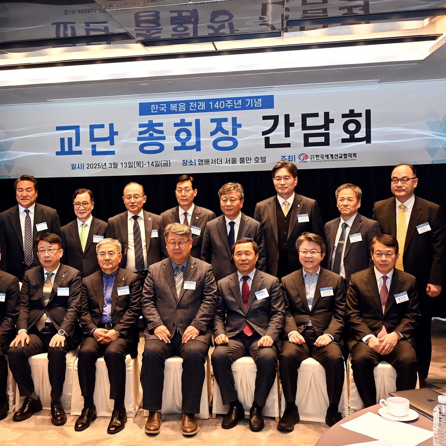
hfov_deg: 38.7
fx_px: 627
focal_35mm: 43
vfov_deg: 39.2
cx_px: 147
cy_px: 220
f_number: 5.6
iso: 800
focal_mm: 22
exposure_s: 1/60
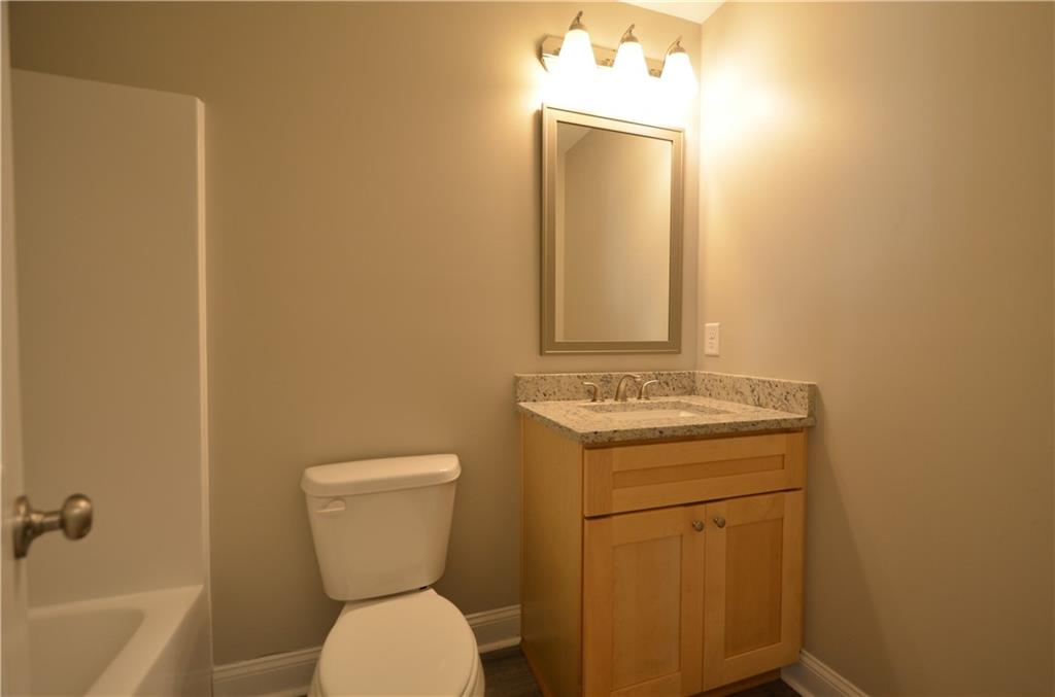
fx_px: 438
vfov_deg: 77.0
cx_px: 528
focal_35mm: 15
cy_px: 348
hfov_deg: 100.5
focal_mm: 10
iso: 450
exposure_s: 1/60
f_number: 4
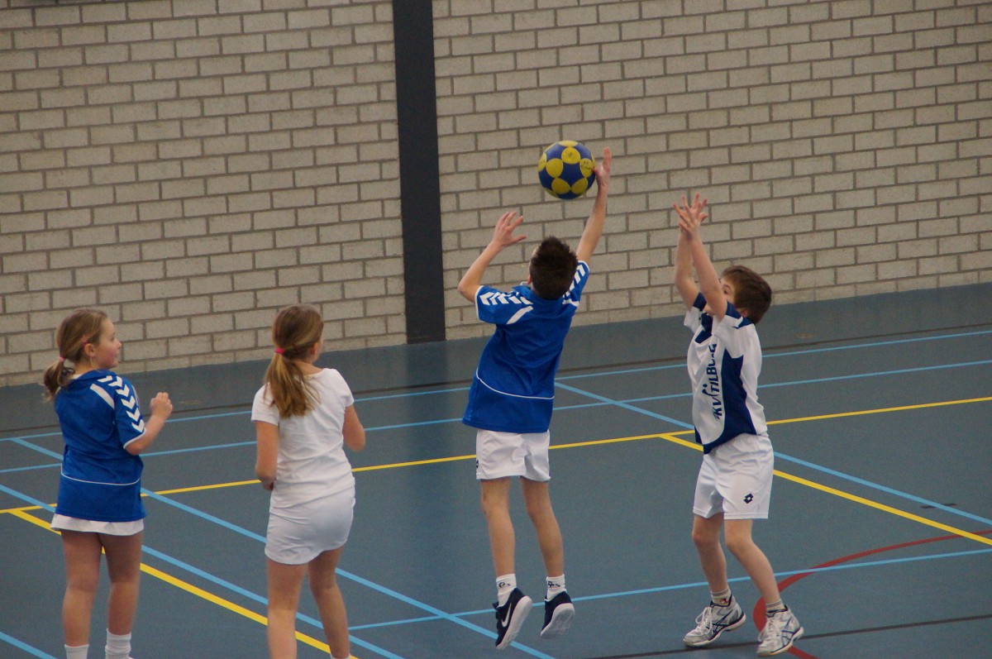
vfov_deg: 4.6
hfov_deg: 6.9
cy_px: 330
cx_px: 496
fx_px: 8256
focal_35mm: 300
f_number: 6.3
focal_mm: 200
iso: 3200
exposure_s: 1/320
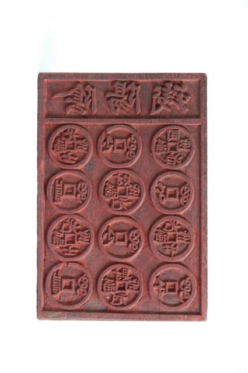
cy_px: 186
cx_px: 124
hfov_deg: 13.0
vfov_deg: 19.5
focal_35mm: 105
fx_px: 1088
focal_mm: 70
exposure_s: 1/4
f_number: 8
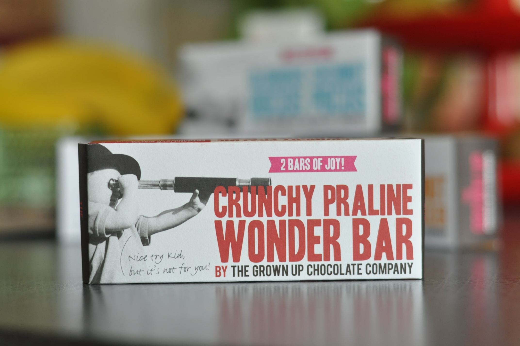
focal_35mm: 75
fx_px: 1082
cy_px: 173
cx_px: 260
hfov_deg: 27.0
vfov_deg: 18.1
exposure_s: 1/40
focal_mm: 50
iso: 800
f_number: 3.2
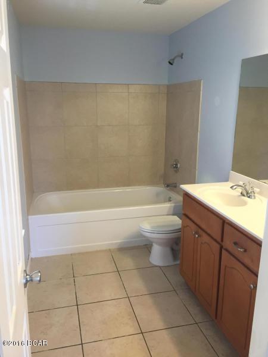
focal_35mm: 29
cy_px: 178
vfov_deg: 61.7
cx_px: 134
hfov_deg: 48.2
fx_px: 299
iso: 64
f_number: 2.2
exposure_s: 1/30
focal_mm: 4.15
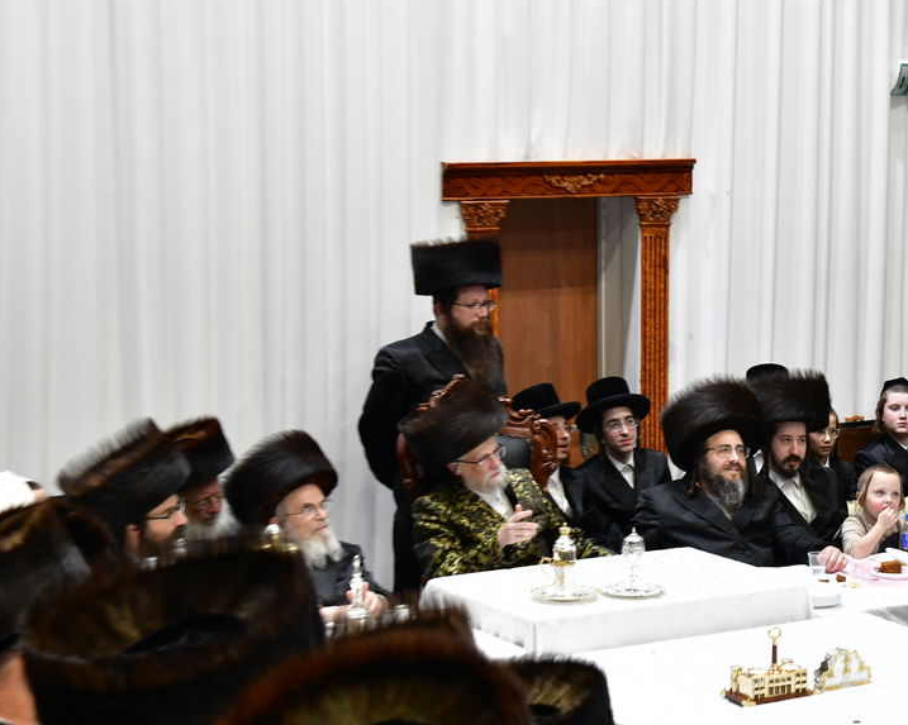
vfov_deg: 17.4
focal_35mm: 88
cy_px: 313
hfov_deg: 21.6
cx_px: 679
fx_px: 2364
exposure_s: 1/100
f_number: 5.6
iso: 1600
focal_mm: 48
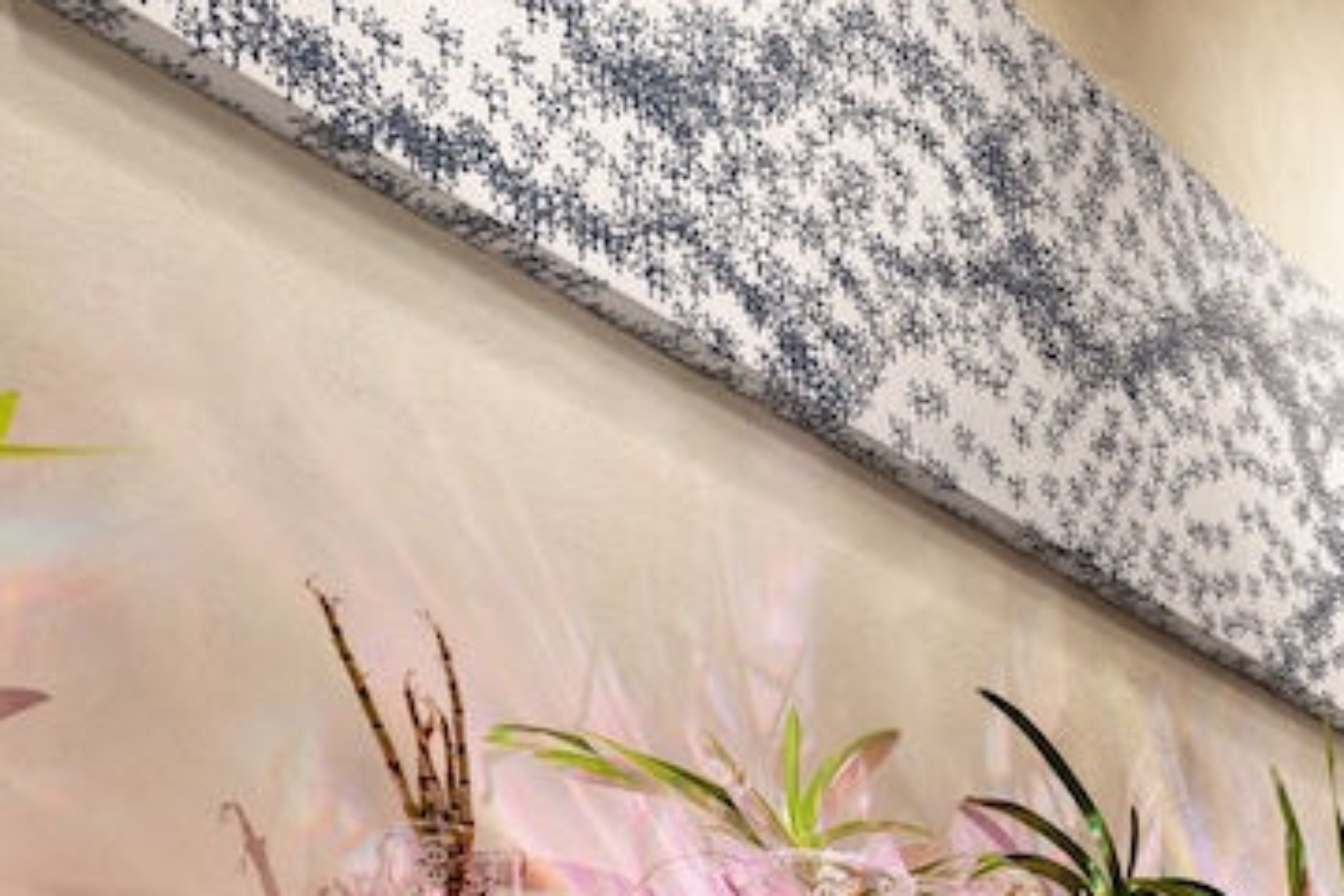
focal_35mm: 40
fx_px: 1493
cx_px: 1609
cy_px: 1325
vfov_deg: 25.6
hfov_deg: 37.1
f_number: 6.3
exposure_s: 1/2
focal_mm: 12
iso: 100
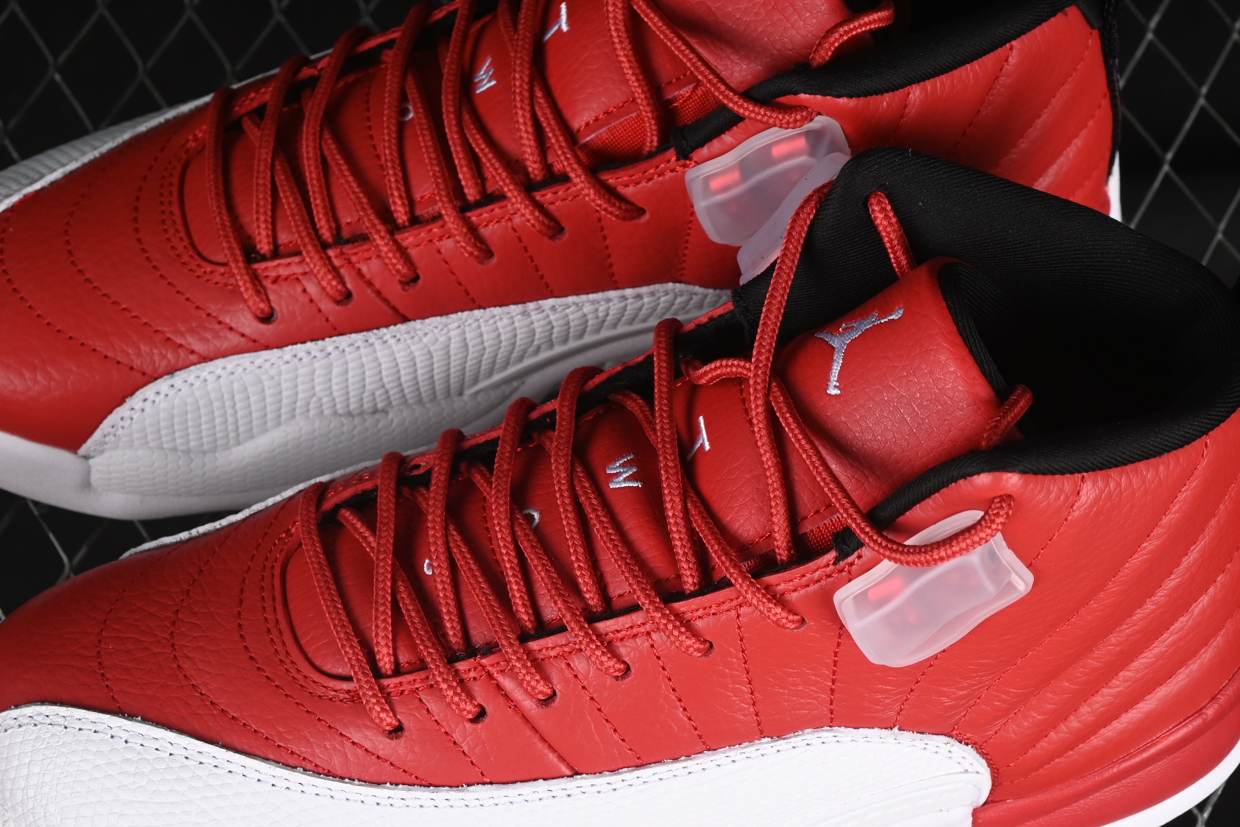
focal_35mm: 124
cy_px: 398
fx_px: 4271
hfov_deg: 16.5
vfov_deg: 11.1
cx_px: 595
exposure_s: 1/80
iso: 160
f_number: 7.1
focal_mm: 50
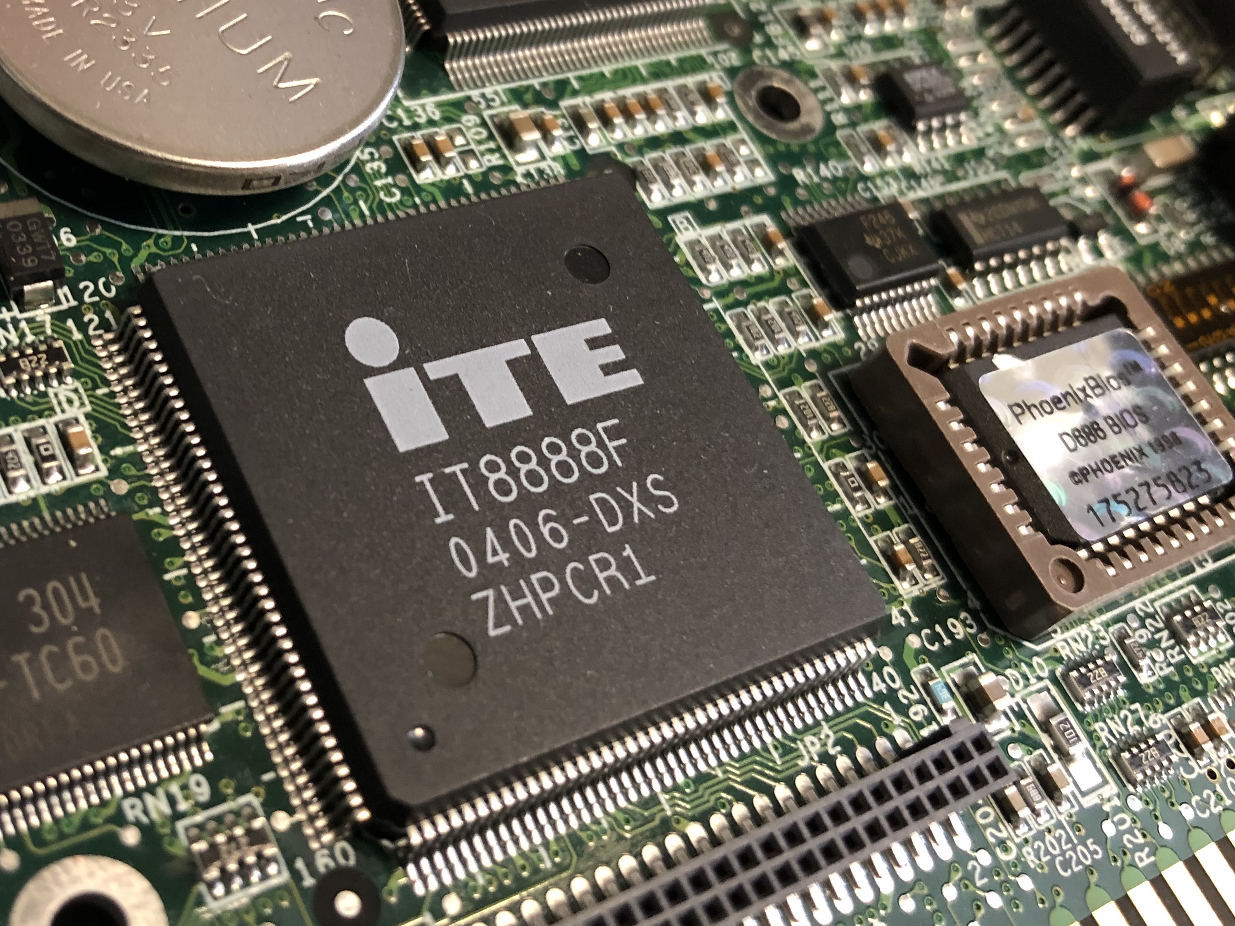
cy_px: 426
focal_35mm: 42
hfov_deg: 44.2
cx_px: 426
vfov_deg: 34.3
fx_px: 1498
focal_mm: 3.99
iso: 80
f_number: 1.8
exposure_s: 1/17
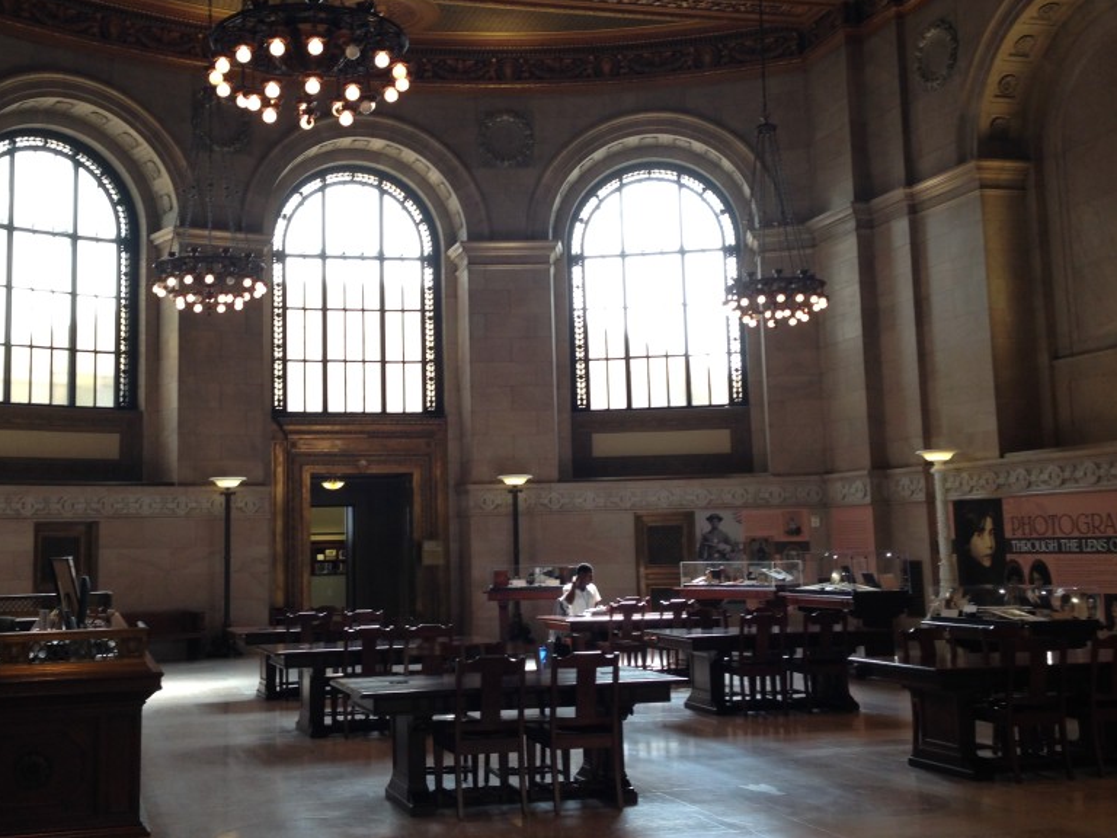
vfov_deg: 32.8
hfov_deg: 42.7
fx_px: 1420
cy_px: 361
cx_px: 433
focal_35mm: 44
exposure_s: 1/40
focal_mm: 4.12
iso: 64
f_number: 2.4
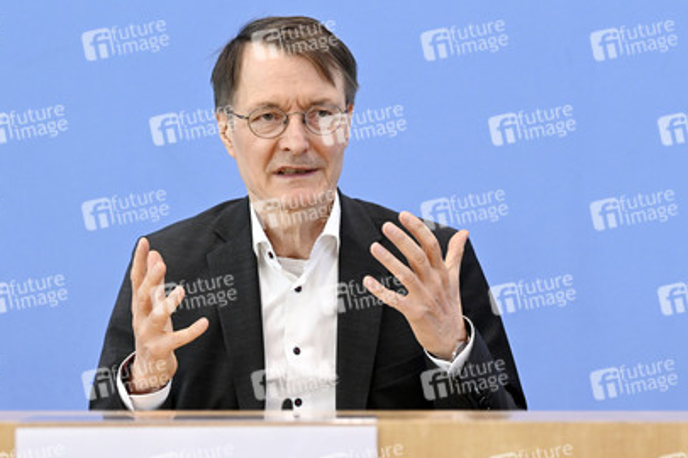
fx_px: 1528
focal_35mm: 80
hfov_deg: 25.4
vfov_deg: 17.0
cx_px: 318
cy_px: 253
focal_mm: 72
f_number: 5
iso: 3200
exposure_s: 1/800
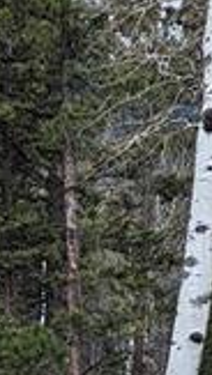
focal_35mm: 164
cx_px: -141
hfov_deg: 7.3
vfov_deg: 11.9
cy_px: 718
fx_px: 1635
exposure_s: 1/928
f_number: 1.85
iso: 45
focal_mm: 6.81
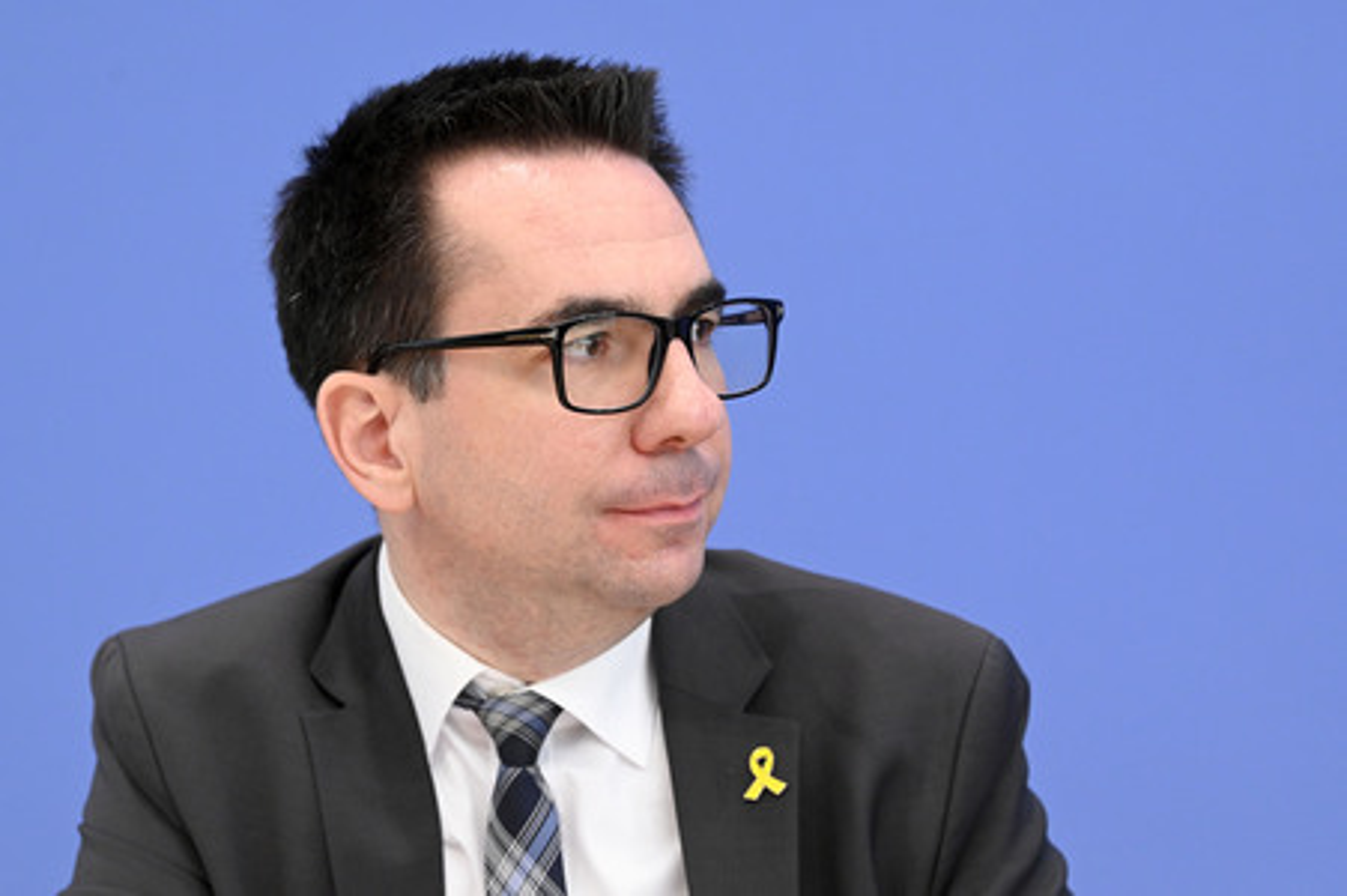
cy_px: 448
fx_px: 5234
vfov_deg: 9.8
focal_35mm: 140
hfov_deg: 14.7
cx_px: 674
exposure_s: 1/640
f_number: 5.6
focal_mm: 140
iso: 4000
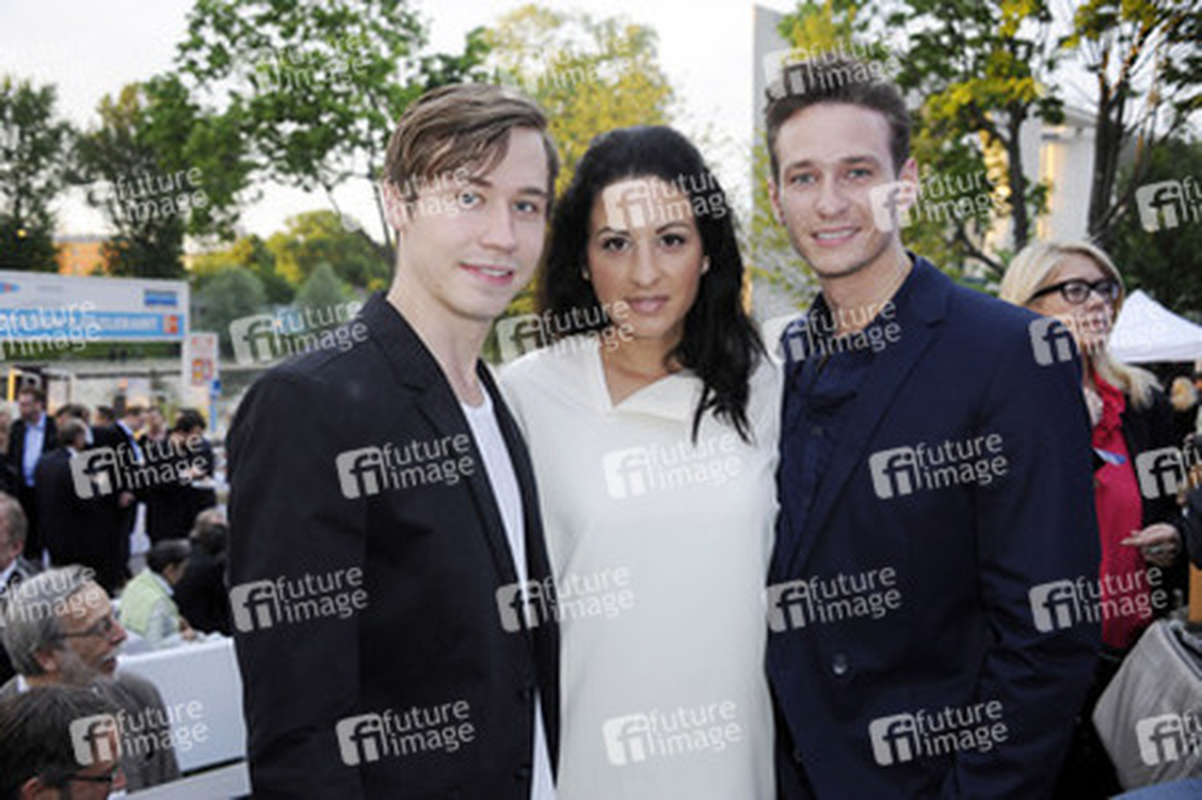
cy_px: 400
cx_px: 601
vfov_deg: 38.8
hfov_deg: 55.8
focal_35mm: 34
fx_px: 1134
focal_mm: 34
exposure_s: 1/100
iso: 640
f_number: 5.6
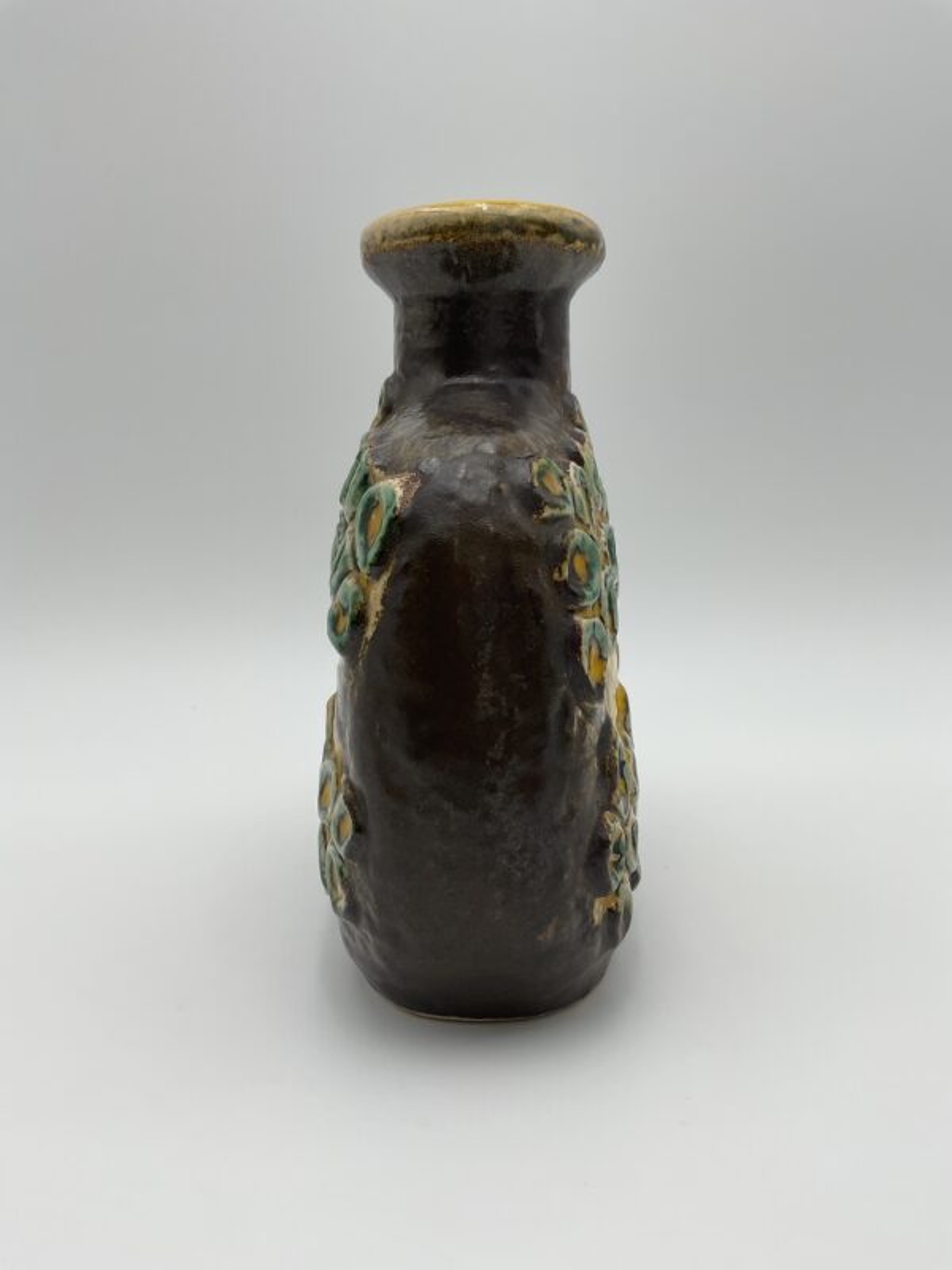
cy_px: 635
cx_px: 476
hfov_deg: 48.2
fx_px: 1063
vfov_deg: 61.7
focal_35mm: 29
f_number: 1.8
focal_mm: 3
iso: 16
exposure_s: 1/342
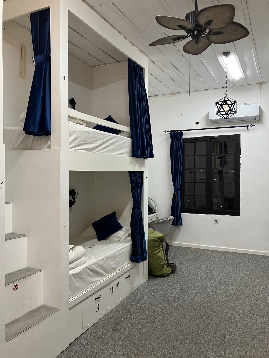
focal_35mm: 28
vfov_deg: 63.4
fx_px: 290
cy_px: 179
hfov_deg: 49.7
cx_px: 134
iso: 80
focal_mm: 3.99
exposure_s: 1/50
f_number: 1.8
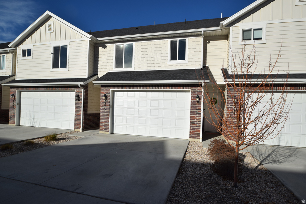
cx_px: 153
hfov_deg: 85.4
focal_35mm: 20
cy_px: 102
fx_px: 166
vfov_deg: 63.2
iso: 200
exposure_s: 1/500
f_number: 11
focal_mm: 13
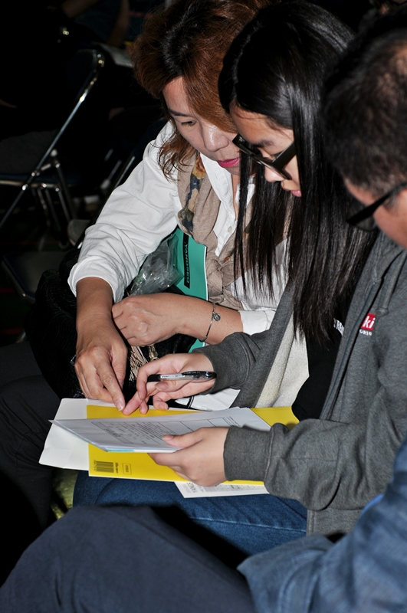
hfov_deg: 17.4
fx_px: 1327
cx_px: 204
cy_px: 306
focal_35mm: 78
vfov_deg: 26.0
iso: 200
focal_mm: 52
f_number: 3.5
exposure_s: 1/100
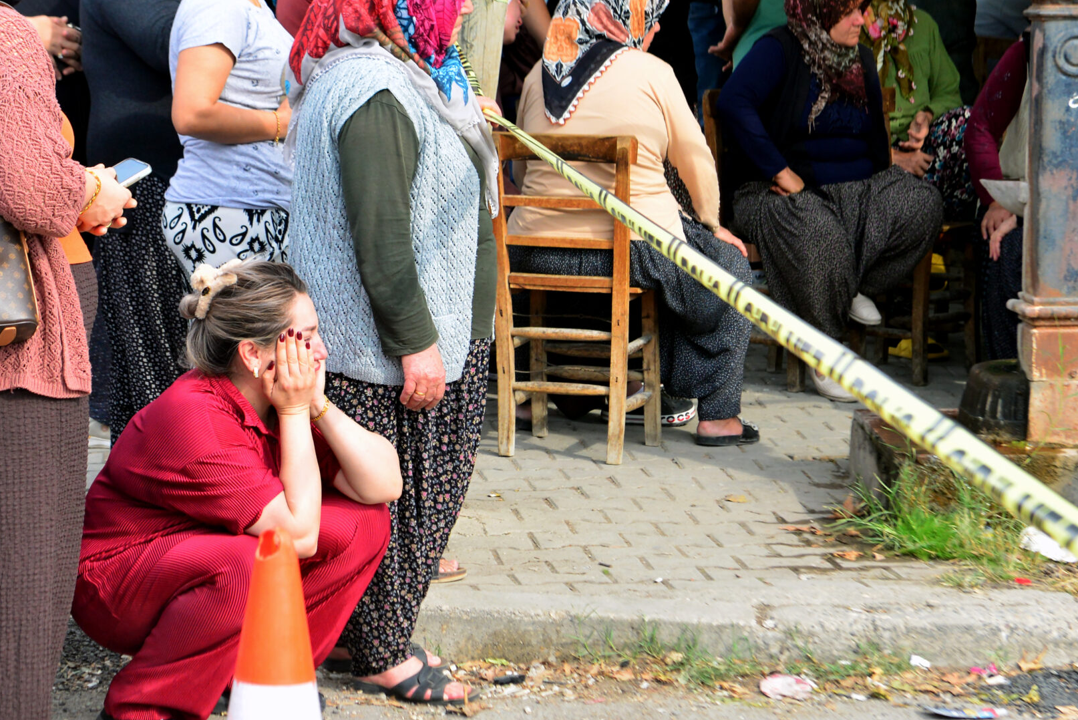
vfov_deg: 12.4
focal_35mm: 111
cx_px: 316
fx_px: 3325
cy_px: 340
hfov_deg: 18.3
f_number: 5.6
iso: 800
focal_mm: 70
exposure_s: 1/640
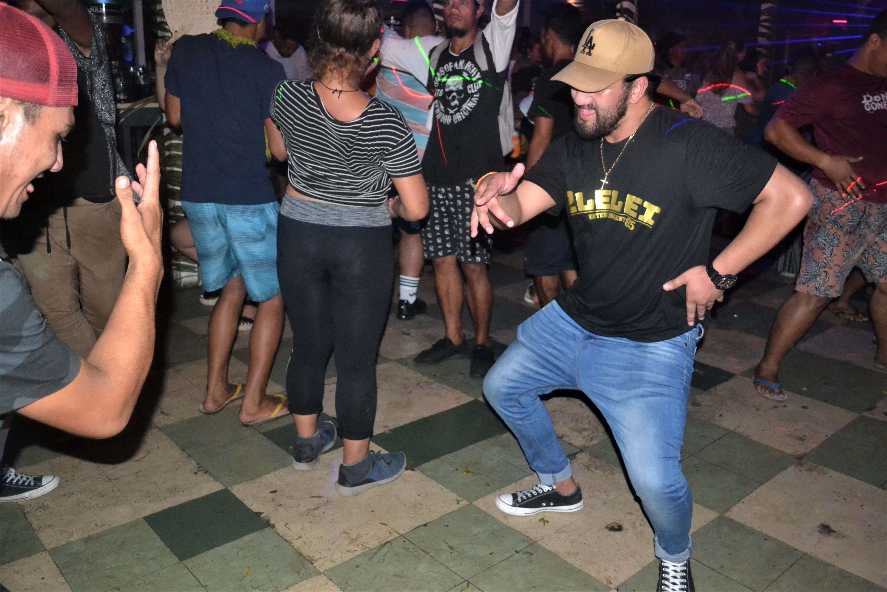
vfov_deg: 43.6
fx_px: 739
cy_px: 296
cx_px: 444
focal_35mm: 30
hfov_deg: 61.9
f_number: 3.8
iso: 3200
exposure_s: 1/60
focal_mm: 20
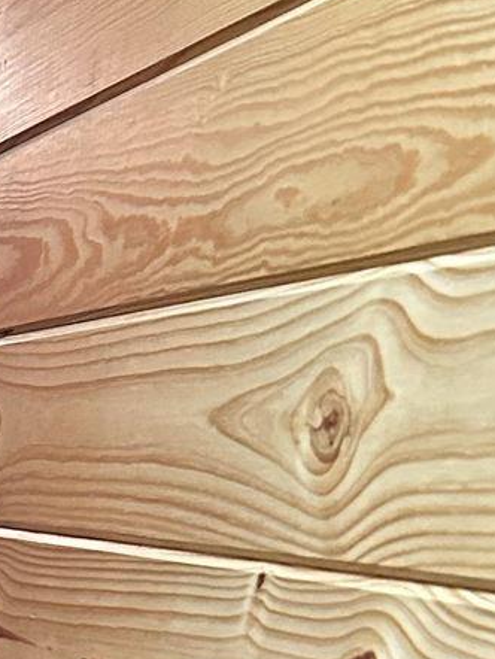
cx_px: -617
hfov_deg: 10.5
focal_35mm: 125
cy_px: 1008
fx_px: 2381
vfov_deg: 14.6
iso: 500
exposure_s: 1/60
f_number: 1.78
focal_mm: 6.86
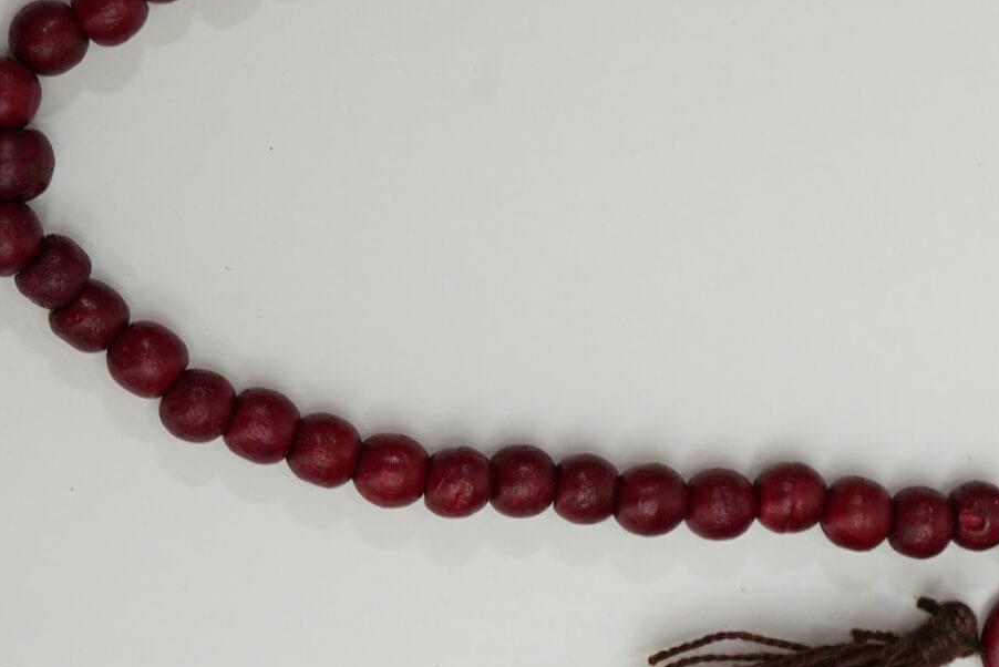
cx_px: 849
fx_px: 3858
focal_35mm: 139
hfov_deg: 14.6
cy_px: 262
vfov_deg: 9.9
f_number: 8
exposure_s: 1/50
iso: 640
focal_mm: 49
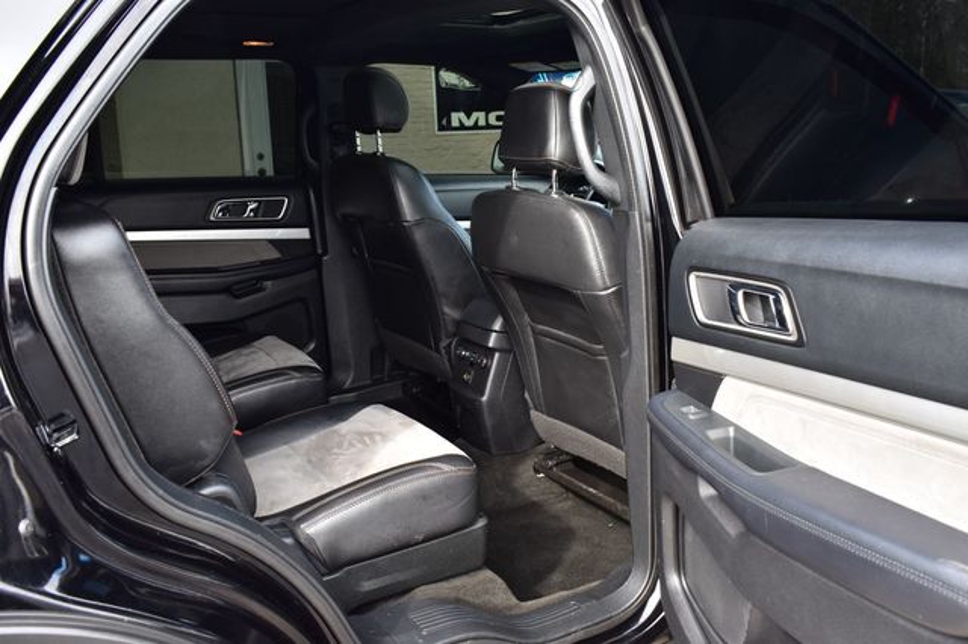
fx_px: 847
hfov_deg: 59.5
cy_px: 322
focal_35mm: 32
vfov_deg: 41.7
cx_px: 484
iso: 400
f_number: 8
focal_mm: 21
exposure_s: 1/60
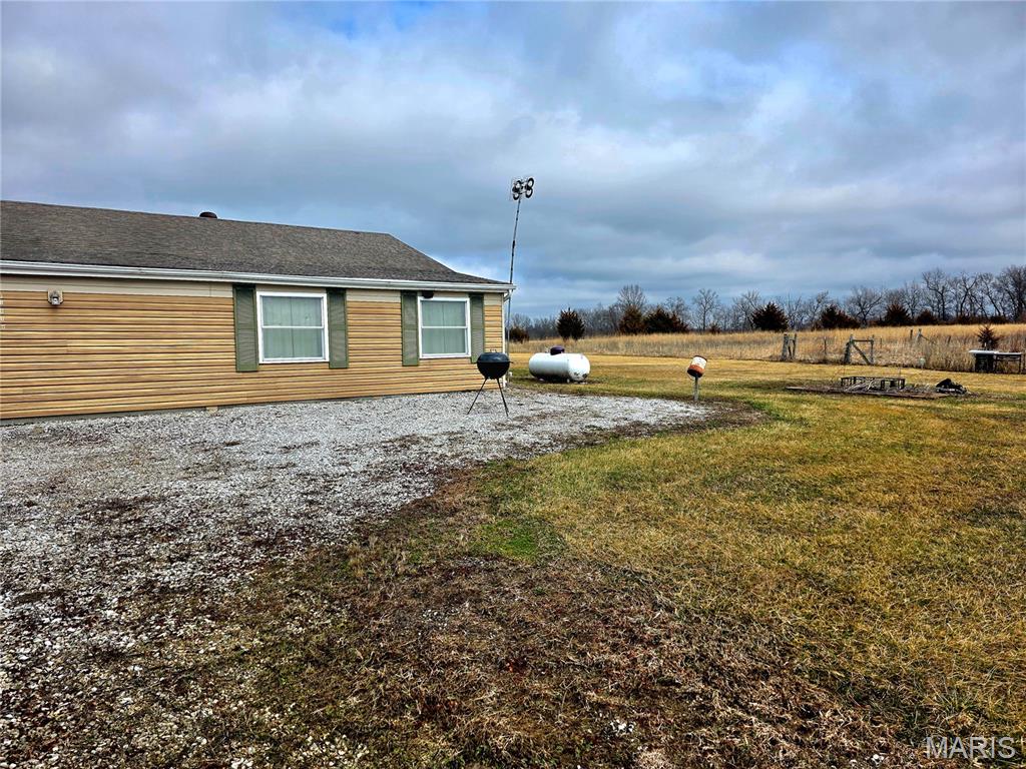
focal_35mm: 23
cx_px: 513
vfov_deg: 58.9
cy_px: 384
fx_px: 682
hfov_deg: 73.9
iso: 80
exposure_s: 1/10000
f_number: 1.7
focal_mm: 6.3
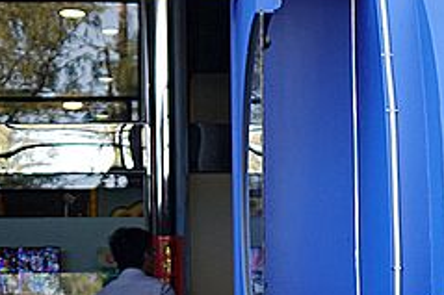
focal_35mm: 174
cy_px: 355
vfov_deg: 7.8
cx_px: 230
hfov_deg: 11.8
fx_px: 2144
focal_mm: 18.98
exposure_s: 1/200
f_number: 2.8
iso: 100
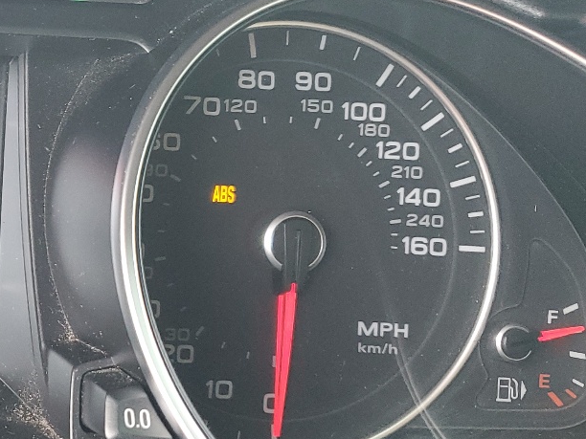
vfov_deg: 21.6
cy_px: 207
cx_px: -140
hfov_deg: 25.3
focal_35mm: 68
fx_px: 1151
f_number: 1.5
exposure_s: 1/60.2
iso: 109
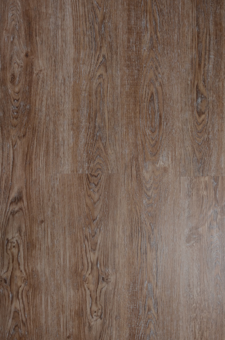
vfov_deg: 46.5
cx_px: 112
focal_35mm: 42
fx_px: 396
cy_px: 170
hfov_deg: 31.8
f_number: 7.1
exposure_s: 1/100
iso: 100
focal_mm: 28
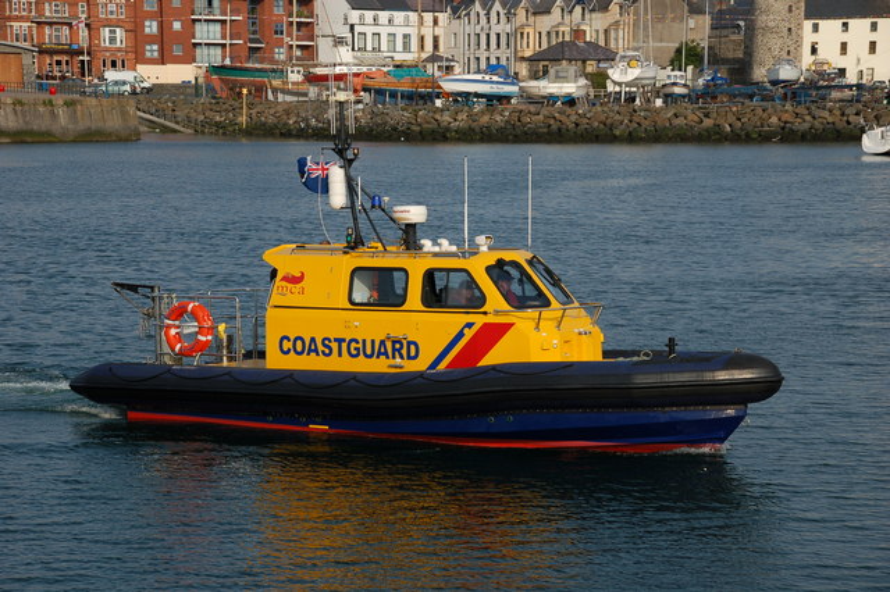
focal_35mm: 98
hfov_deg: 20.9
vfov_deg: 14.0
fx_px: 2409
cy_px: 296
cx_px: 445
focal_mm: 65
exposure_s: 1/640
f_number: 8
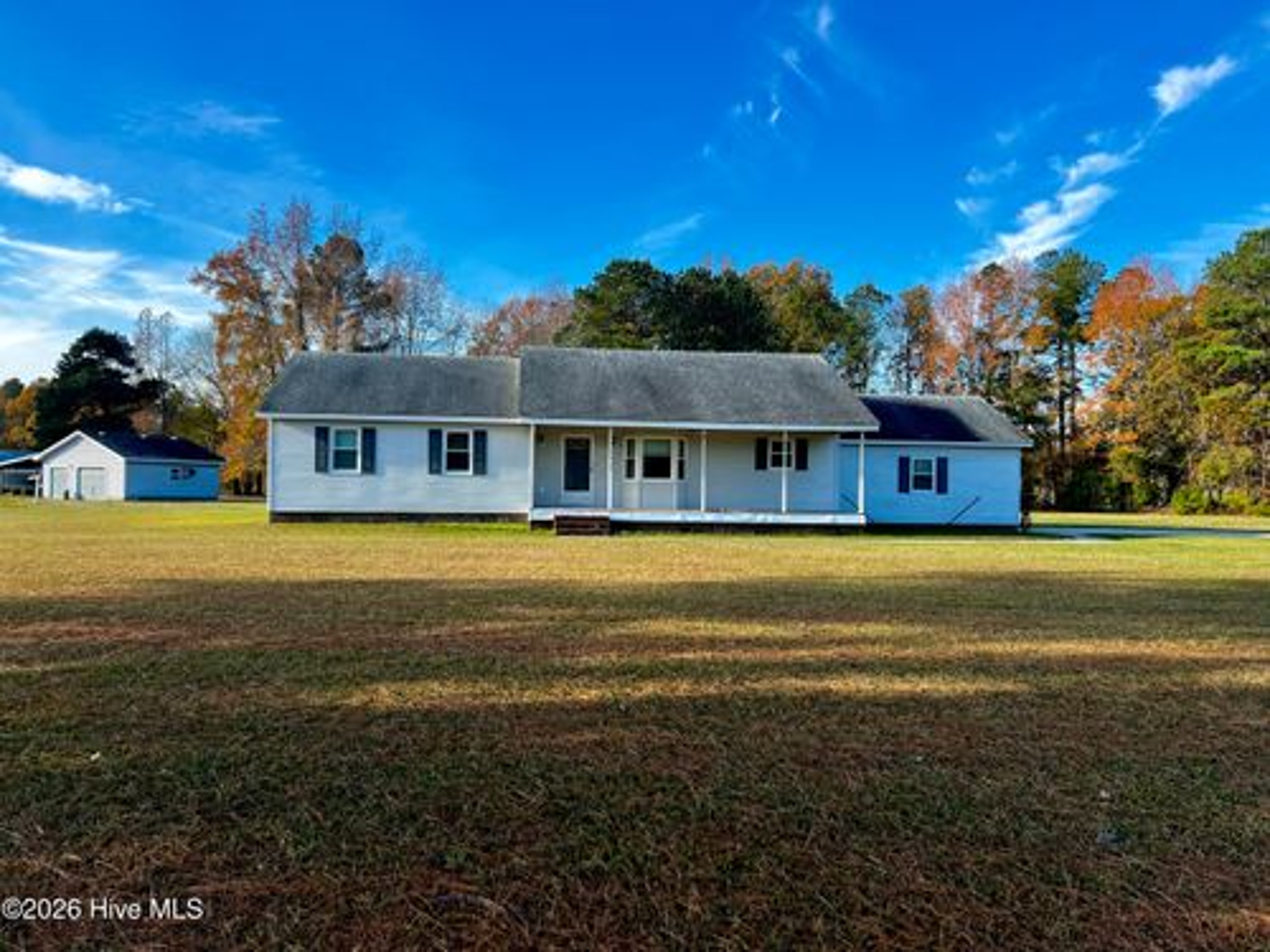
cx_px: 635
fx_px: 954
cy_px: 476
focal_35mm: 26
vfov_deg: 53.1
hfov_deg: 67.3
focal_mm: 5.7
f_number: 1.5
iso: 50
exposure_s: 1/1449
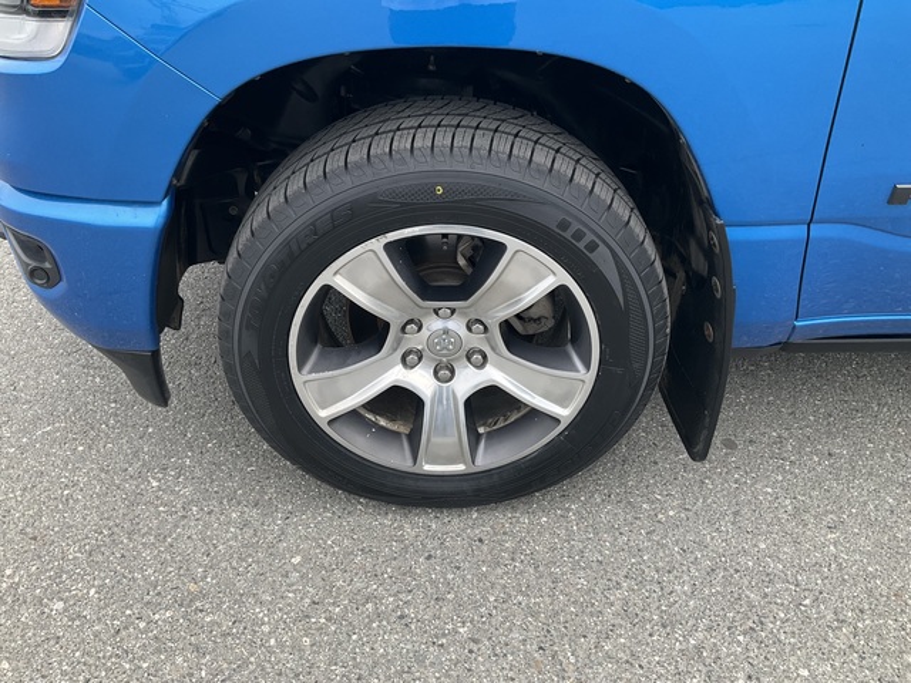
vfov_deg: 48.2
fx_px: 763
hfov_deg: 61.7
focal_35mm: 29
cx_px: 456
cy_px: 342
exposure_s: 1/348
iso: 25
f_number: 1.8
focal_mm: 3
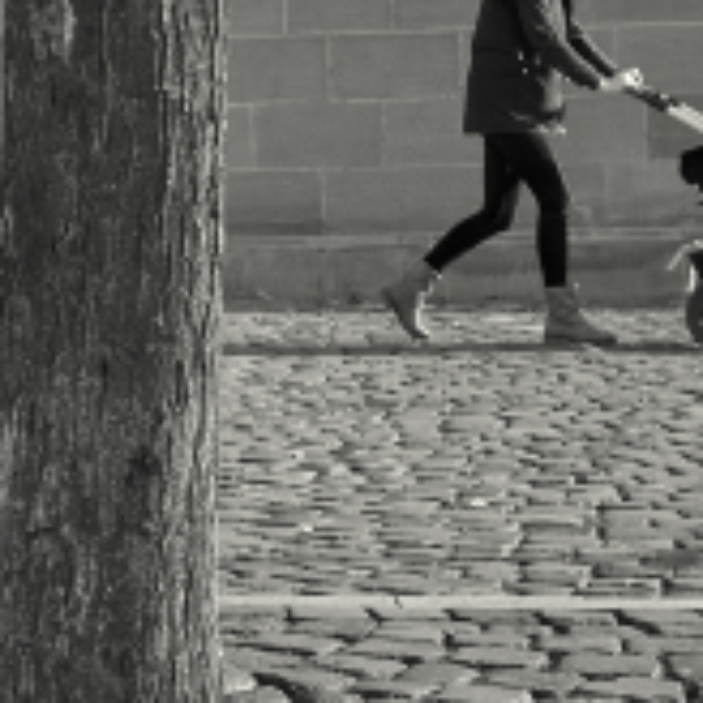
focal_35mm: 137
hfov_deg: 12.5
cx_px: -75
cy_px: 94
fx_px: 3148
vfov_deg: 12.7
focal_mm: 27
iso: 320
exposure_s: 1/500
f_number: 6.4
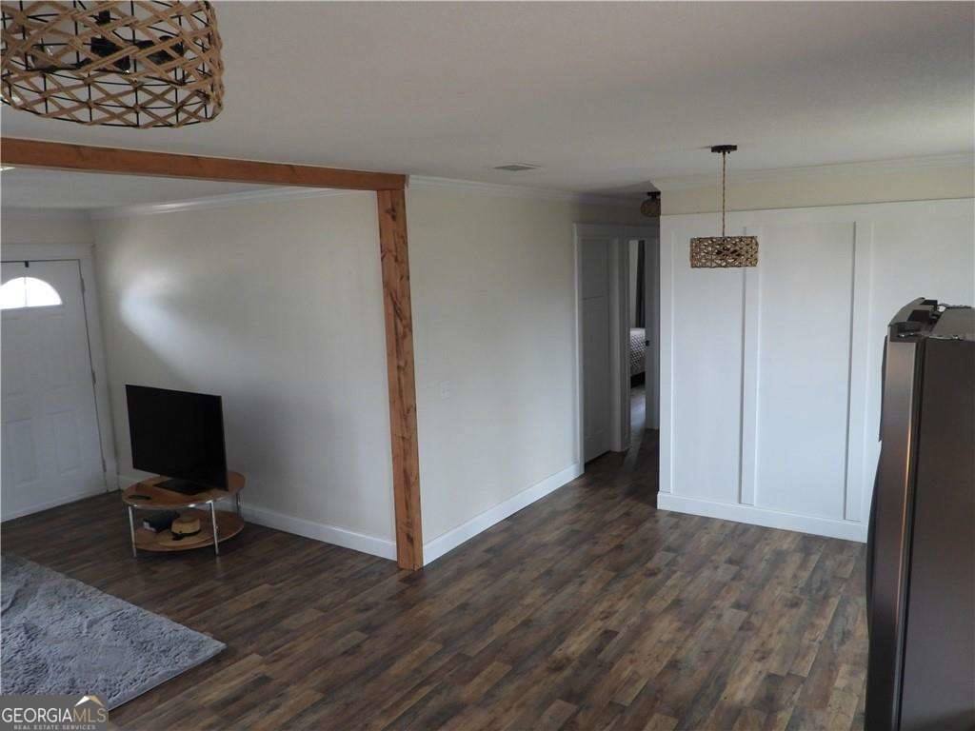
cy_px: 366
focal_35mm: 26
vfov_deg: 53.1
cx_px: 488
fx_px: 732
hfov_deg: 67.3
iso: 250
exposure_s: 1/30
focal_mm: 4.7
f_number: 2.8
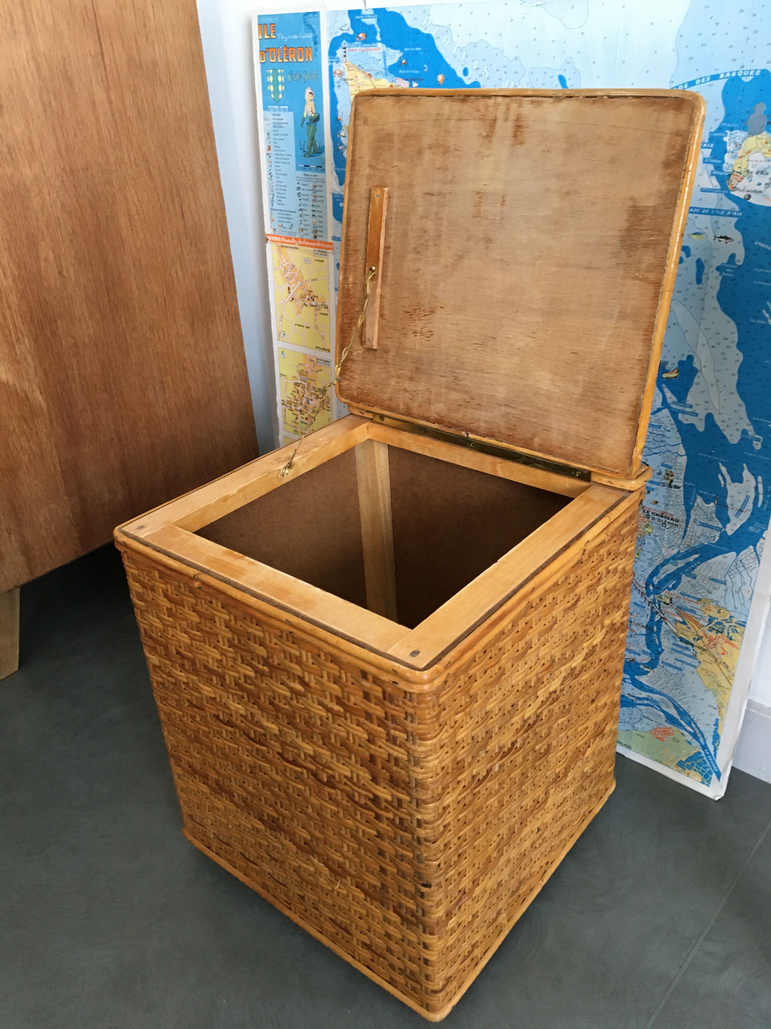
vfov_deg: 61.7
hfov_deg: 48.2
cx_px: 386
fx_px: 861
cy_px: 514
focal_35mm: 29
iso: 160
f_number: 2.2
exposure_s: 1/33
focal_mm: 4.15
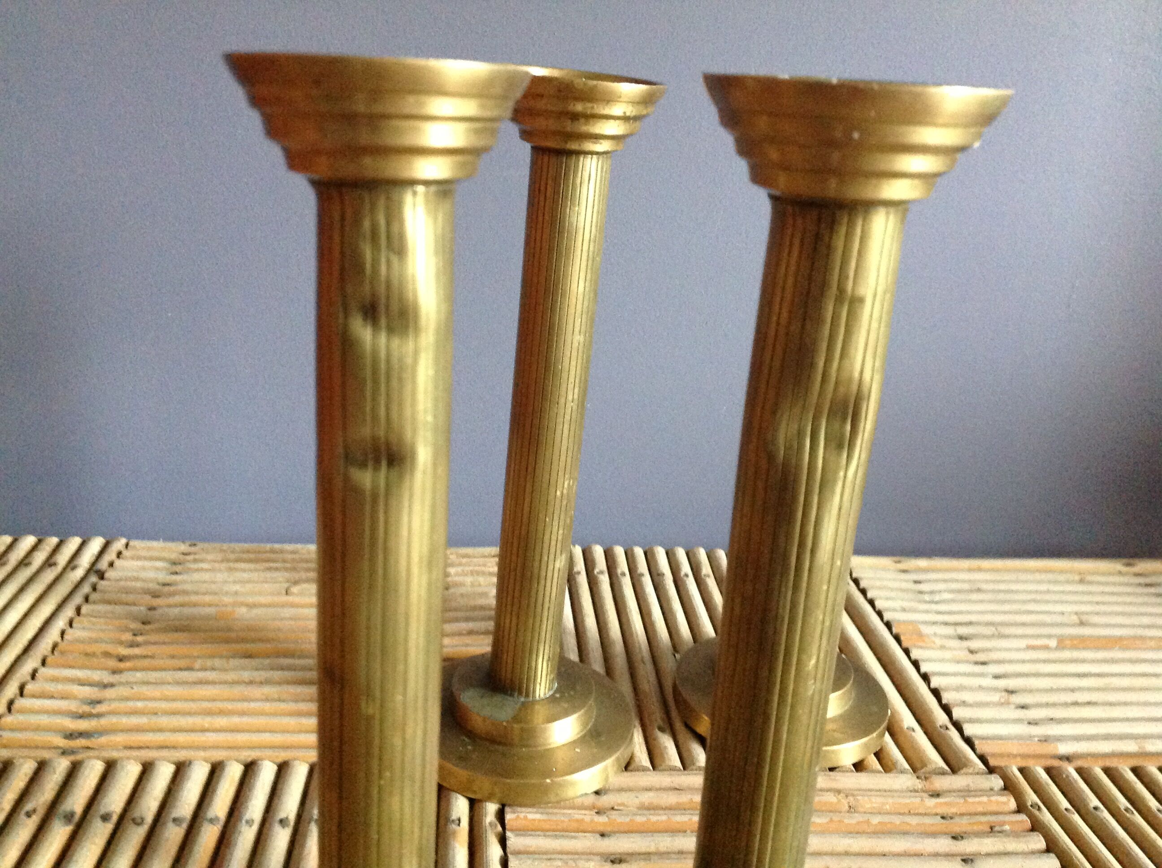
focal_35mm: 35
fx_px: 1173
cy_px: 434
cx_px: 581
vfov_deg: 40.6
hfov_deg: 52.7
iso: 500
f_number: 2.4
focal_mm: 4.28
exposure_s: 1/15
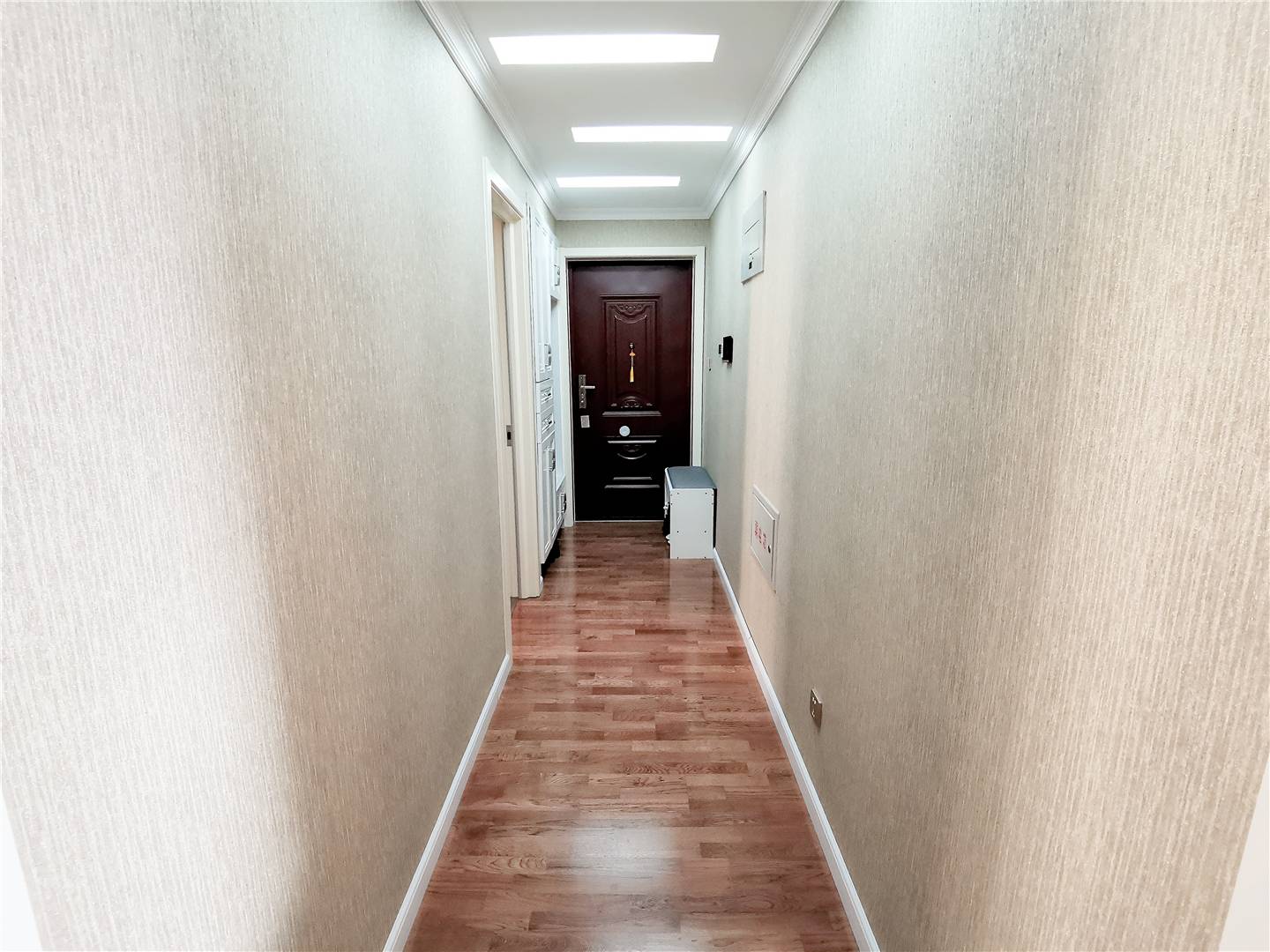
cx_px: 635
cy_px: 476
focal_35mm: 17
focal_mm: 2.26
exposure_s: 1/50
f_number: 2.2
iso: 500
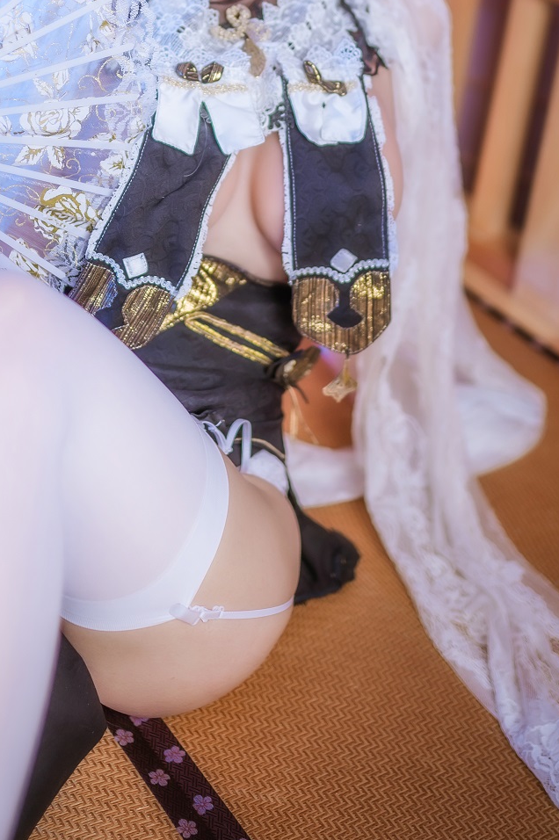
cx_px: 213
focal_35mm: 66
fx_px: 1539
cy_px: 135
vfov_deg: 29.6
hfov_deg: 20.5
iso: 100
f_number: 1.4
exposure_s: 1/400
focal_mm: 35
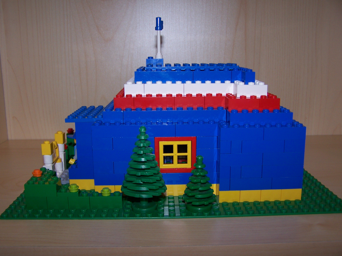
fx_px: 375
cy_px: 128
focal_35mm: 38
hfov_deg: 49.0
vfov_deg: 37.7
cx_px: 171
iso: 80
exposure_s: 1/60
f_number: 2.8
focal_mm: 6.3
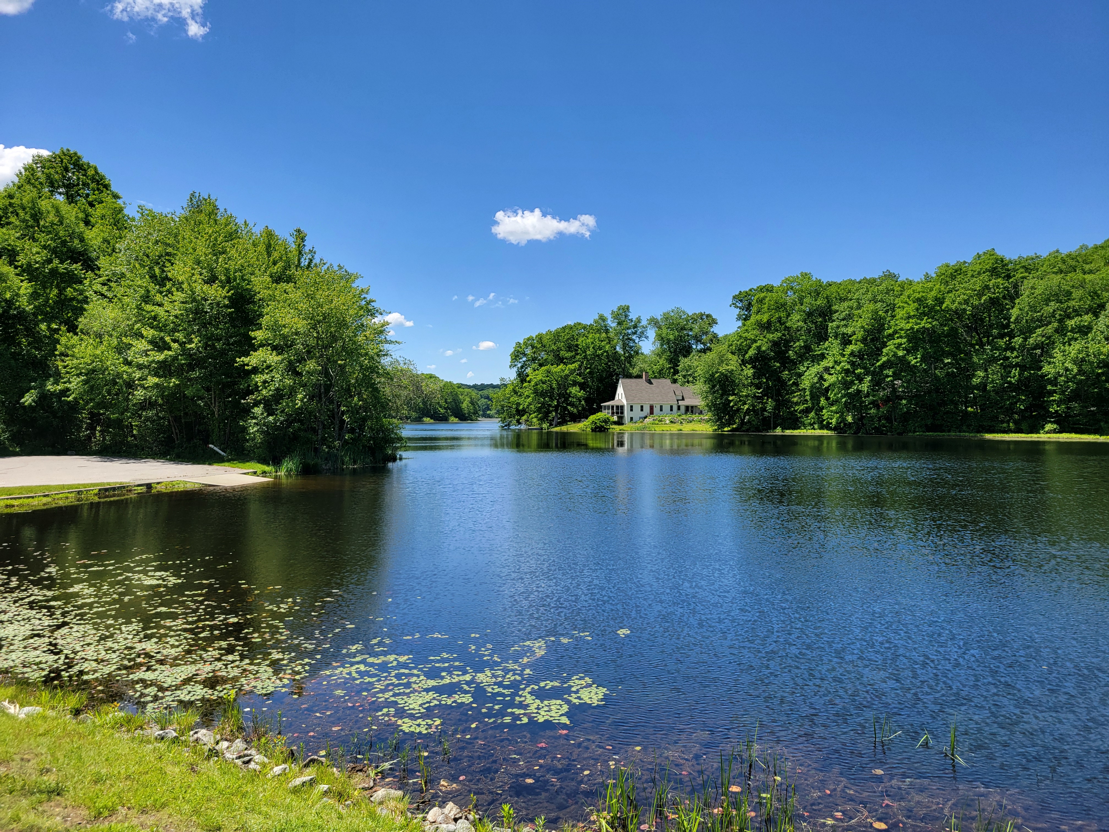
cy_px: 416
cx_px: 554
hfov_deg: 67.3
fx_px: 833
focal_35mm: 26
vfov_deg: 53.1
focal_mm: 5.4
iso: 40
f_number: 1.8
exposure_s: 1/1659
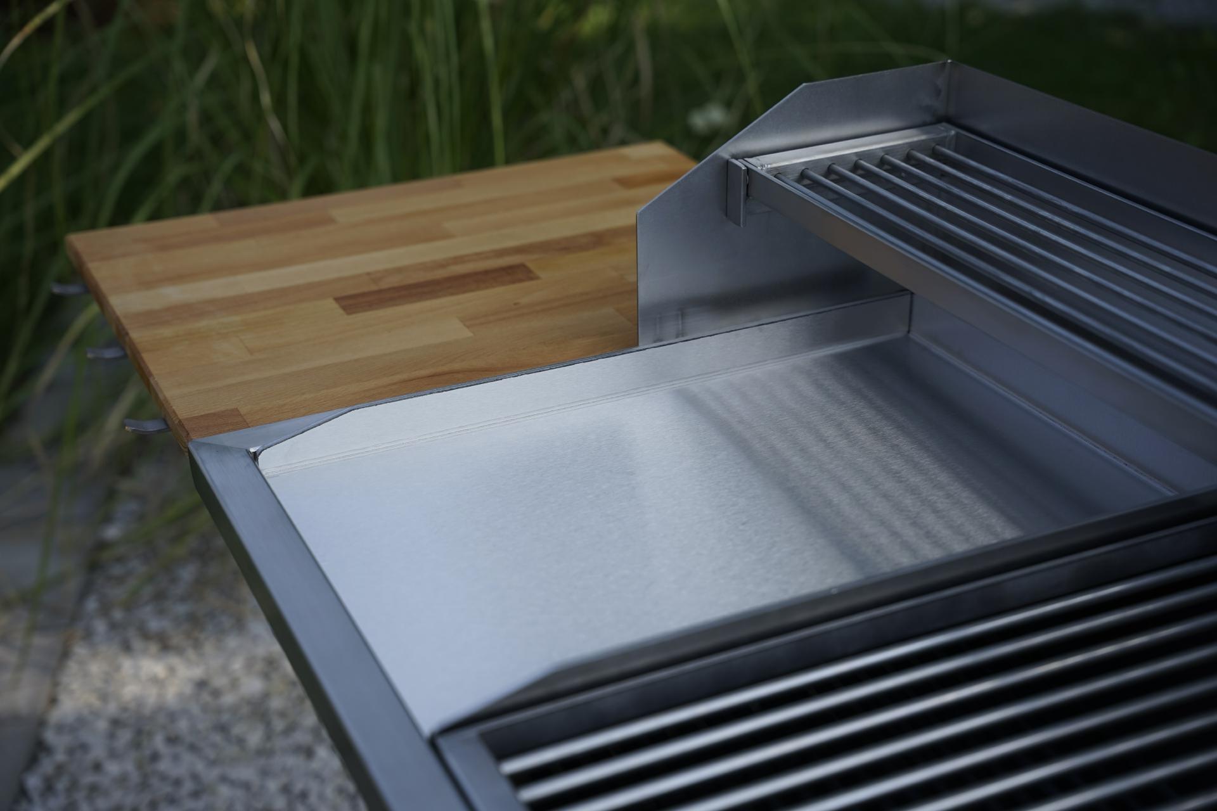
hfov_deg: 40.0
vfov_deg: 27.3
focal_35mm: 50
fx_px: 1673
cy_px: 406
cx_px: 608
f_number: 3.5
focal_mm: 49.5
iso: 100
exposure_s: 1/640
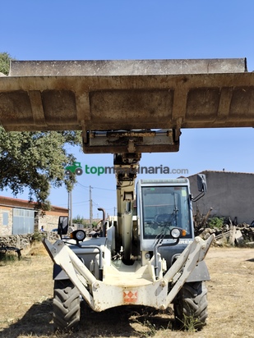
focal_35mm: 46
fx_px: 450
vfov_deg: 41.2
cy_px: 169
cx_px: 127
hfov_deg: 31.5
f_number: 1.65
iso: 50
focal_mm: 6.19
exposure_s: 1/926
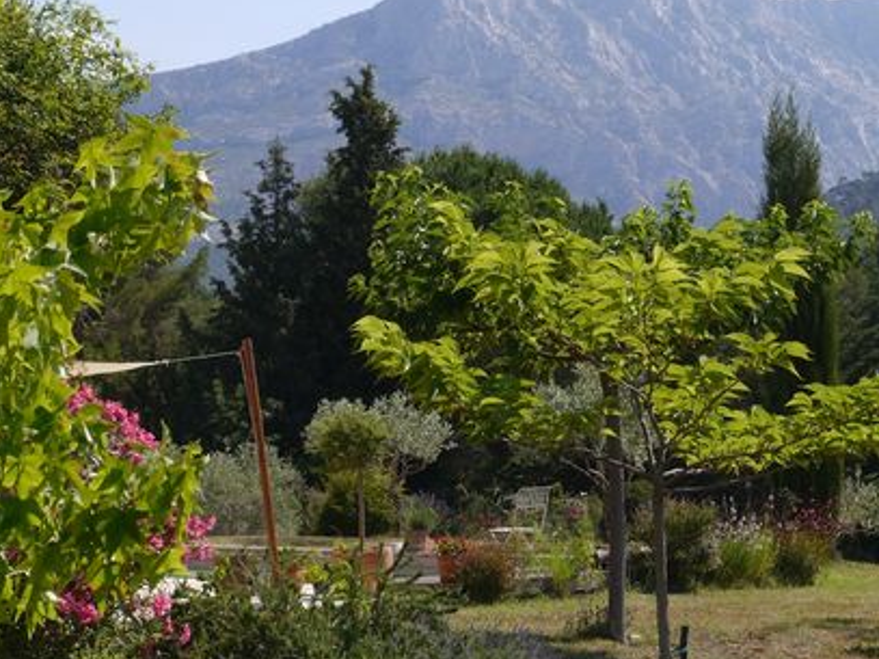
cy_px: 337
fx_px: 3072
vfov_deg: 12.2
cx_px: 631
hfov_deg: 16.2
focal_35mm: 121
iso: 160
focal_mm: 41
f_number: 8
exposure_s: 1/320
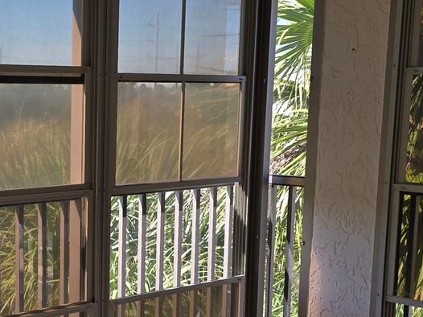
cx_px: 38
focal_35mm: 70
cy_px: 238
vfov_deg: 20.8
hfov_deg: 26.8
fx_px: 855
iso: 16
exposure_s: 1/120
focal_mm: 6.3
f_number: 1.7
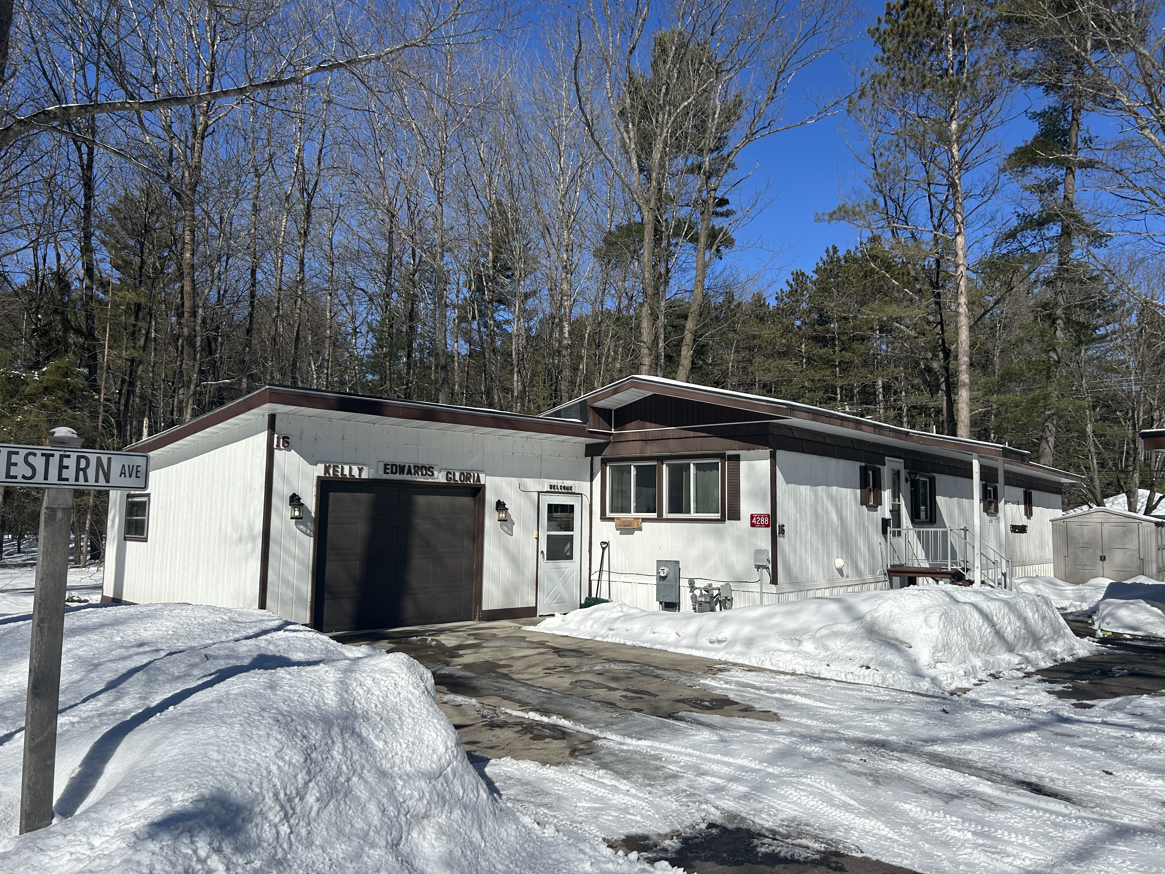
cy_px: 437
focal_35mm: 26
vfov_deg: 53.1
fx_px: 875
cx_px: 582
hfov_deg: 67.3
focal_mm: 5.7
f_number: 1.5
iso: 50
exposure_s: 1/10309
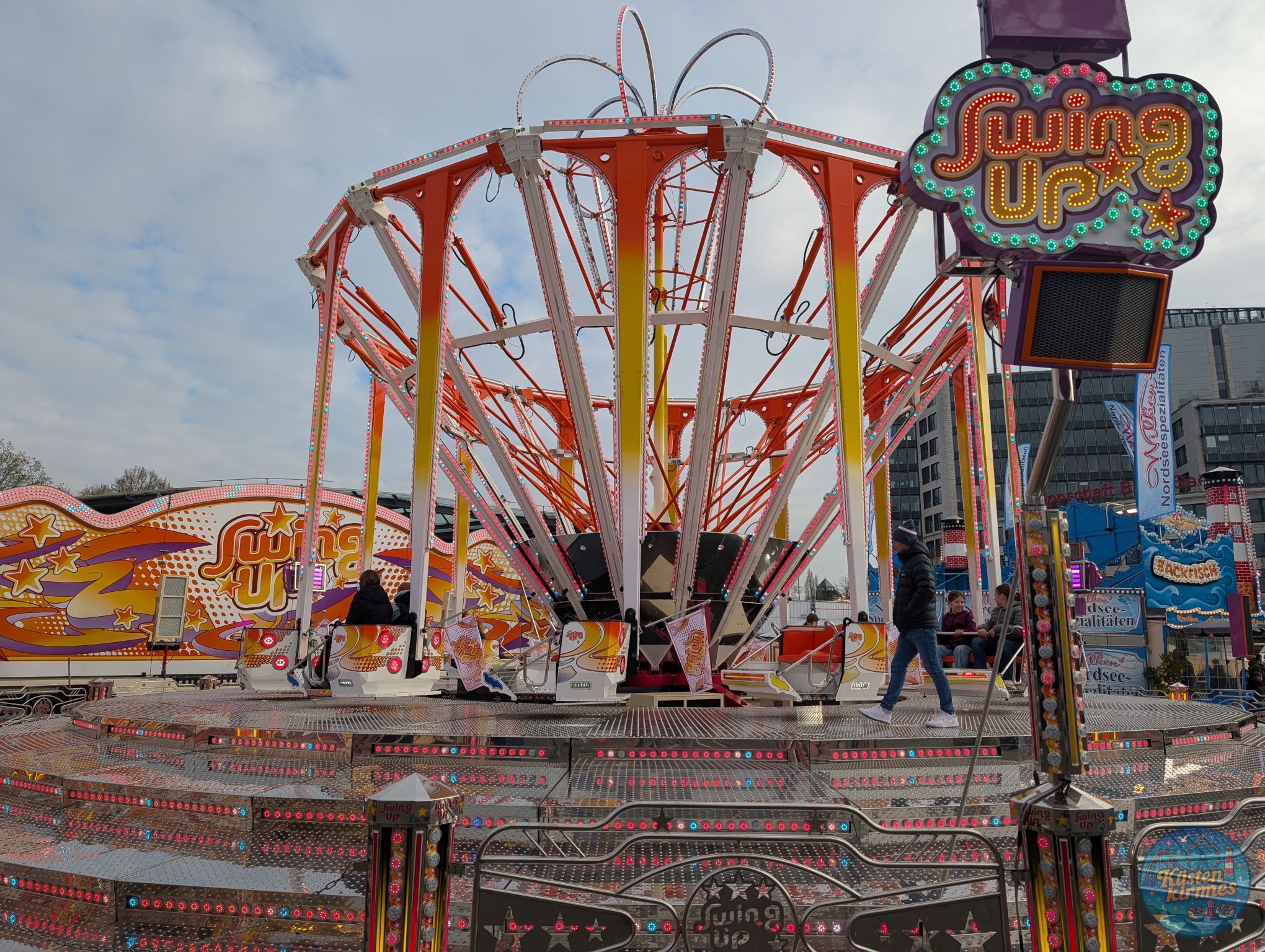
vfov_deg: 56.9
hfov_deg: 71.5
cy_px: 476
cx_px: 632
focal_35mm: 24
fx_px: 878
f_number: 1.68
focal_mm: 6.9
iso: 20
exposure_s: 1/763
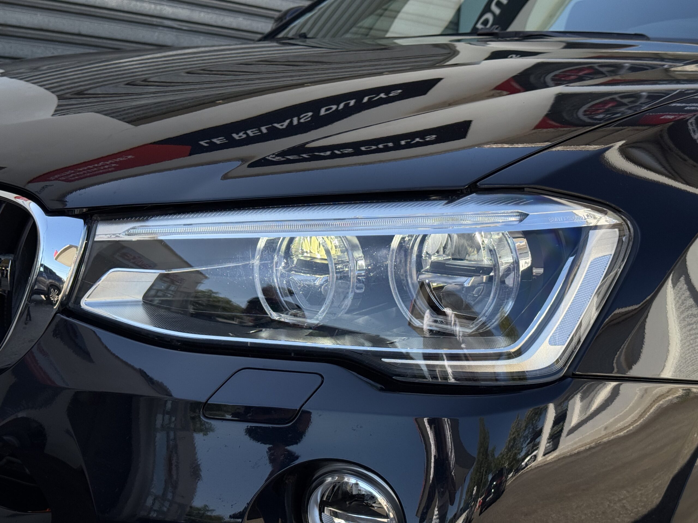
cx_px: 349
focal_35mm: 48
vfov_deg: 30.3
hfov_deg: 39.7
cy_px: 262
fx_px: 968
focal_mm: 6.76
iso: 64
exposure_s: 1/1883
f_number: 1.78
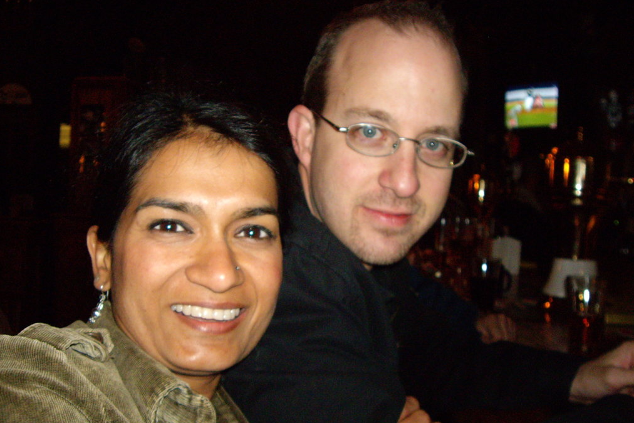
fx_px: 704
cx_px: 316
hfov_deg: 48.5
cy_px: 204
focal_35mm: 40
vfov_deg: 33.4
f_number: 2.7
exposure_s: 1/40
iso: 400
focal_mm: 6.2
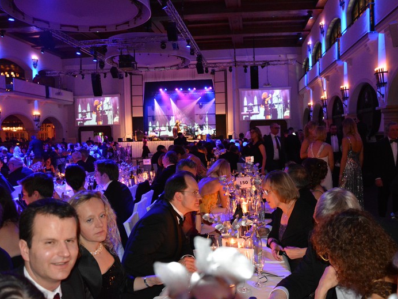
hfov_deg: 59.9
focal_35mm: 30
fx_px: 345
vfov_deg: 46.8
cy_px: 152
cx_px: 218
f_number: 3.5
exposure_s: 1/60
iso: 3200
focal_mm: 18
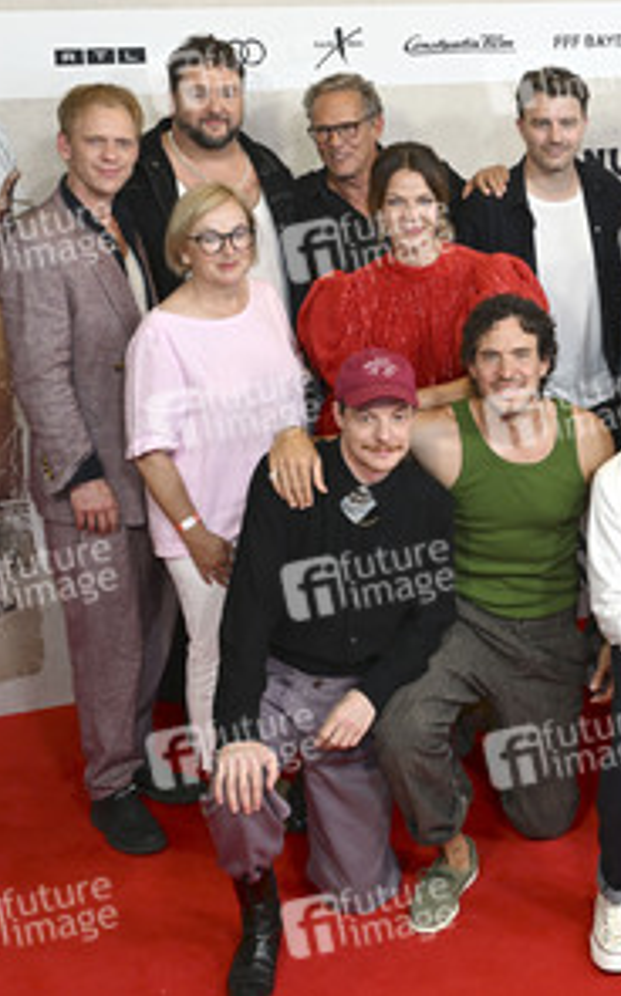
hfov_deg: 23.4
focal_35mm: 53
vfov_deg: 38.2
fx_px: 1437
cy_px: 496
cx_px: 616
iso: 800
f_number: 5.6
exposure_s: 1/160
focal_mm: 34
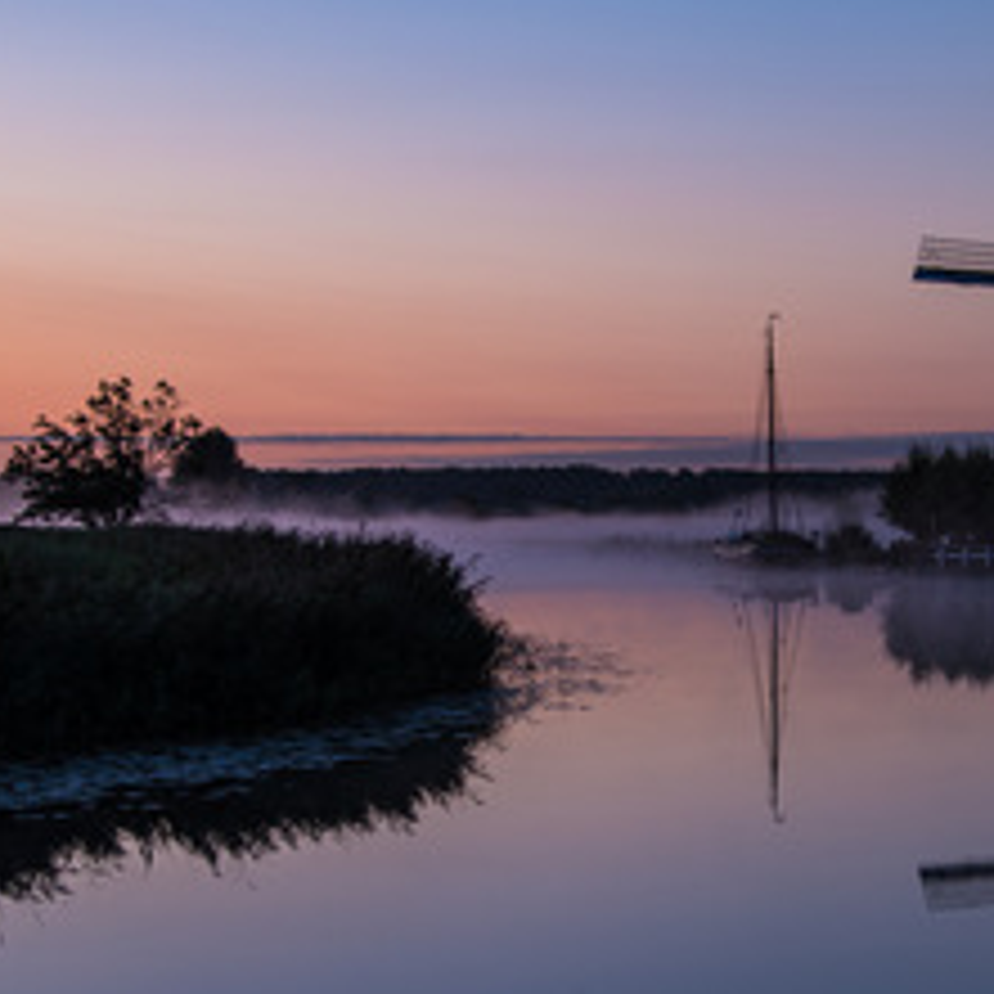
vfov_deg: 14.5
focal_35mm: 120
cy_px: 571
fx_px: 3898
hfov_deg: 14.5
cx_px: 792
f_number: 8
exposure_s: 1/2
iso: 100
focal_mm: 68
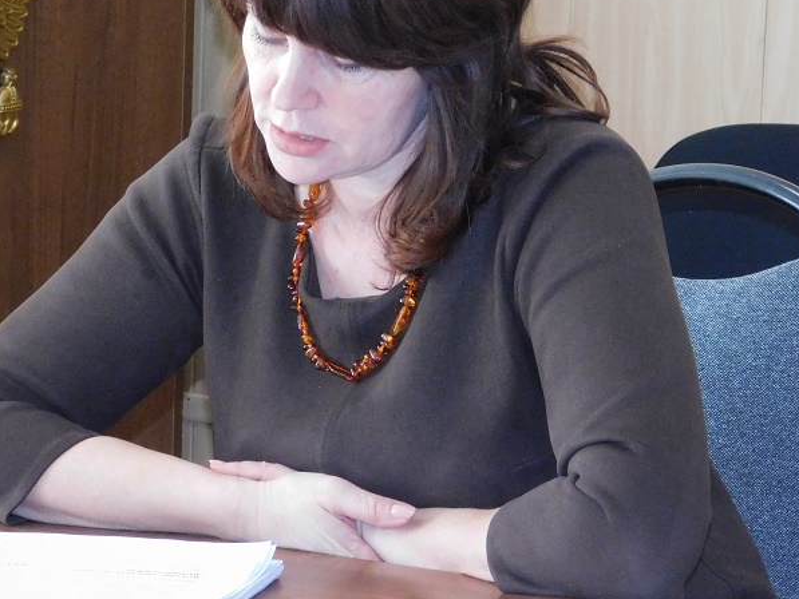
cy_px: 216
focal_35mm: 243
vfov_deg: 6.1
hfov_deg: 8.1
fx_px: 5610
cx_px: 482
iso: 800
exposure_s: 1/60
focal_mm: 26.3
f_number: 5.1
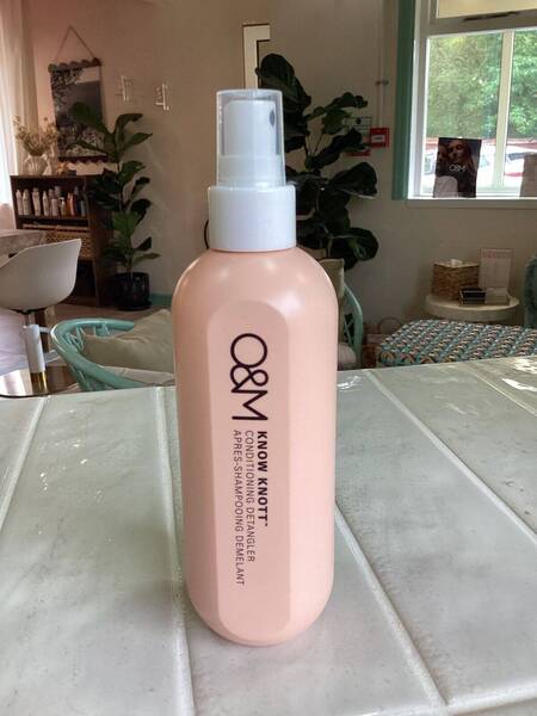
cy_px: 358
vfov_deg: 58.4
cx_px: 268
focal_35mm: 31
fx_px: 641
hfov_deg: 45.4
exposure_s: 1/100
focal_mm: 3.3
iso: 50
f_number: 2.4
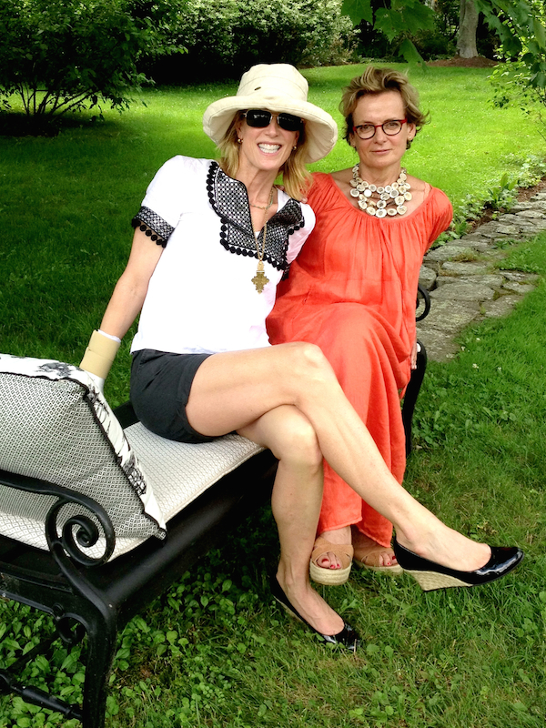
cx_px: 273
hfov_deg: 40.7
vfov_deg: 52.6
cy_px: 364
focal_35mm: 35
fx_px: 736
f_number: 2.4
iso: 50
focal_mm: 4.28
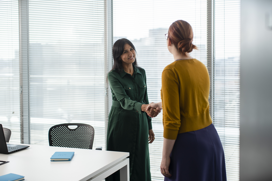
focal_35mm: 50
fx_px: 378
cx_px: 136
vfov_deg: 27.0
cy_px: 90
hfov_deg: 39.6
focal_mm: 50
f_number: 2.8
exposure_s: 1/160
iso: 100
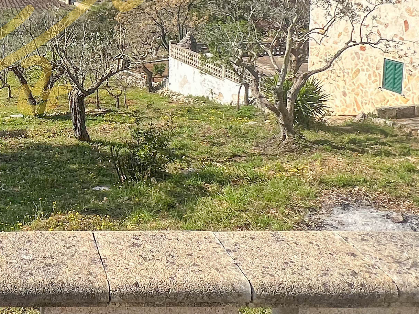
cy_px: 16
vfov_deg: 31.6
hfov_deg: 38.4
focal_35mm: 43
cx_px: -10
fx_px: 520
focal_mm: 1.57
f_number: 1.8
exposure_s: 1/1800
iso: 32
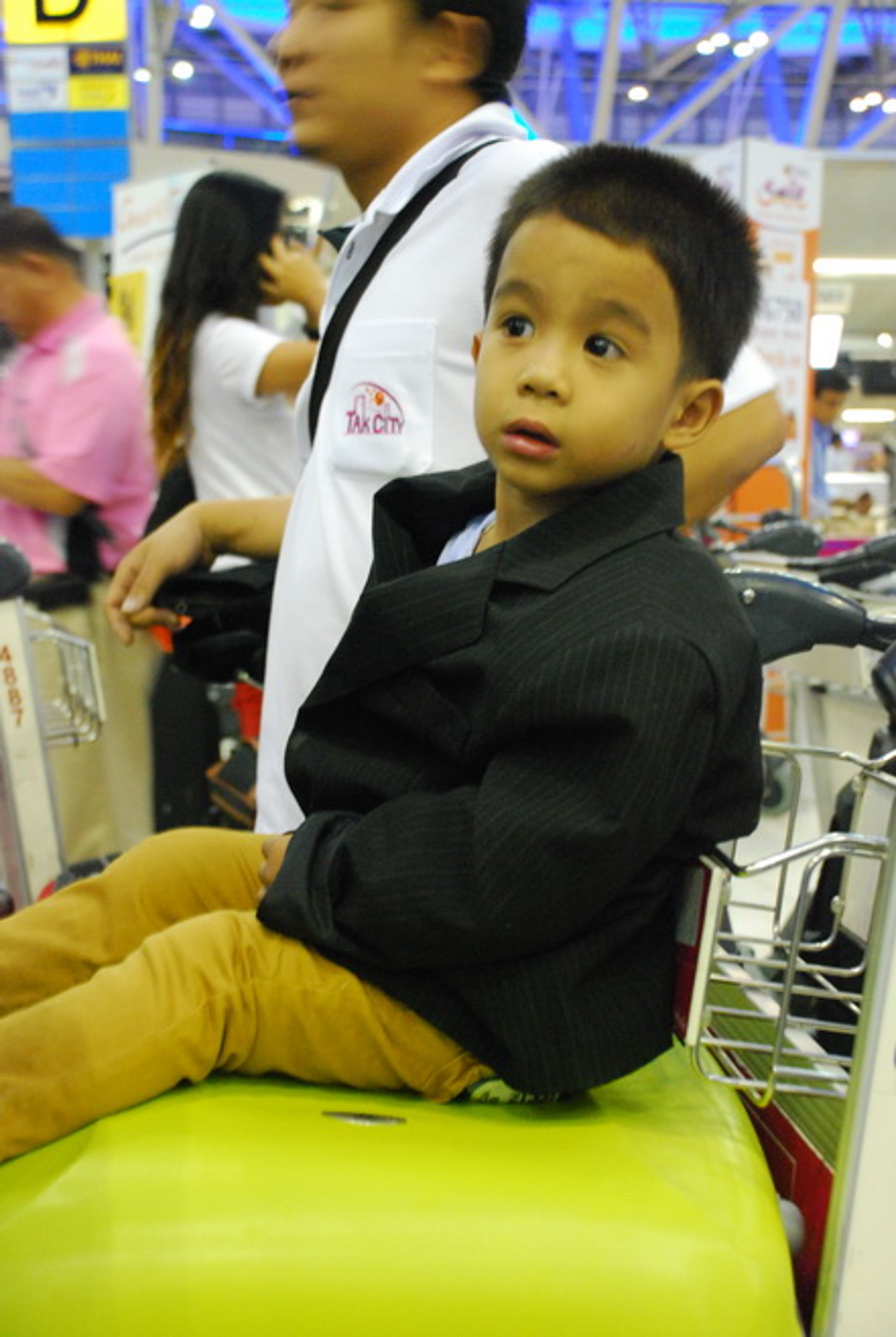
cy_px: 668
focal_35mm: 57
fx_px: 2120
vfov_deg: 35.0
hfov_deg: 23.9
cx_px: 448
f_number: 4.5
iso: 1600
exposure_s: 1/10
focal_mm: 38
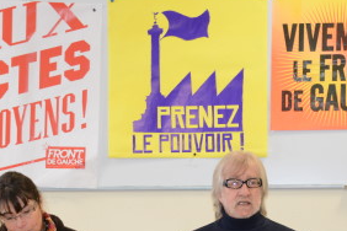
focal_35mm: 154
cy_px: 240
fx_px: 1484
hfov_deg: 13.3
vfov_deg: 8.8
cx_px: 142
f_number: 5
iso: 900
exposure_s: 1/60
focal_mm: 62
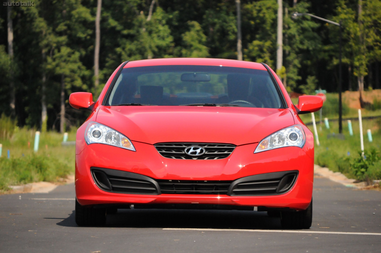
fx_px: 2141
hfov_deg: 10.2
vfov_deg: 6.8
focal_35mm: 202
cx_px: 190
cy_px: 126
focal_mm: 135
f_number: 5.6
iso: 2000
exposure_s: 1/8000
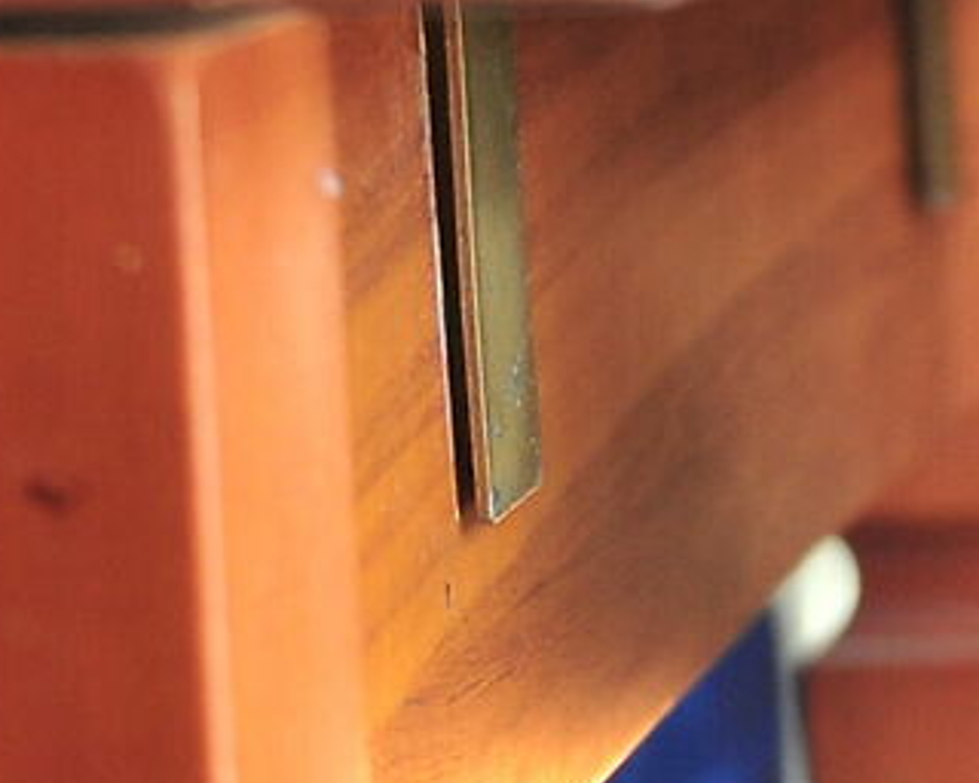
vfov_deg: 7.5
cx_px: 1521
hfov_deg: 9.2
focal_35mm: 204
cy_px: 1045
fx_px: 5911
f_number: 2.8
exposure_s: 1/125
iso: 800
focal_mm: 29
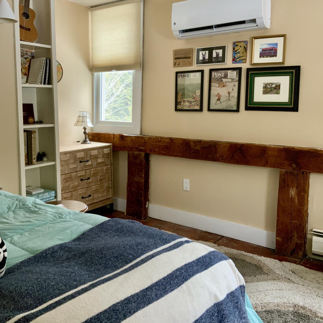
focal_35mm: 35
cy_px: 150
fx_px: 369
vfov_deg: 47.2
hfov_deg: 47.2
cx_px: 158
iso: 160
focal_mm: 3
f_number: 1.8
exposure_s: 1/60
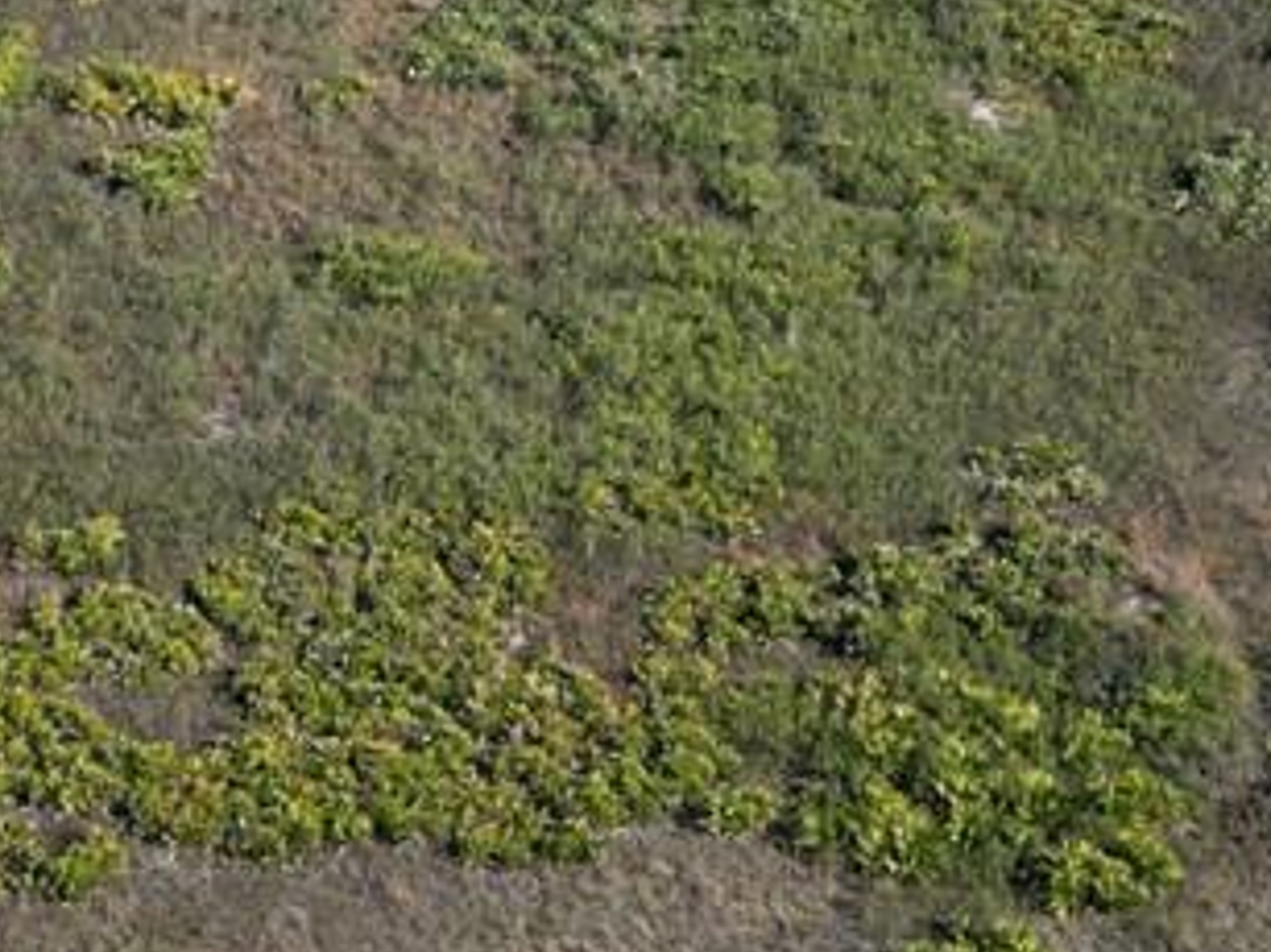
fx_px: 4588
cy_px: -385
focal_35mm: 125
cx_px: -25
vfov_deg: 11.5
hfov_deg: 15.5
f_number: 1.7
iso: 130
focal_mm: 6.72
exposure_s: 1/2000
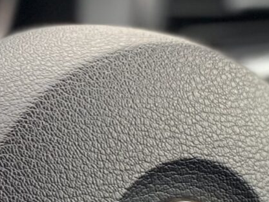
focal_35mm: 160
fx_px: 1243
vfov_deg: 9.1
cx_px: -47
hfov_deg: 12.1
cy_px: 263
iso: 80
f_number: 1.8
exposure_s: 1/50
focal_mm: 4.25
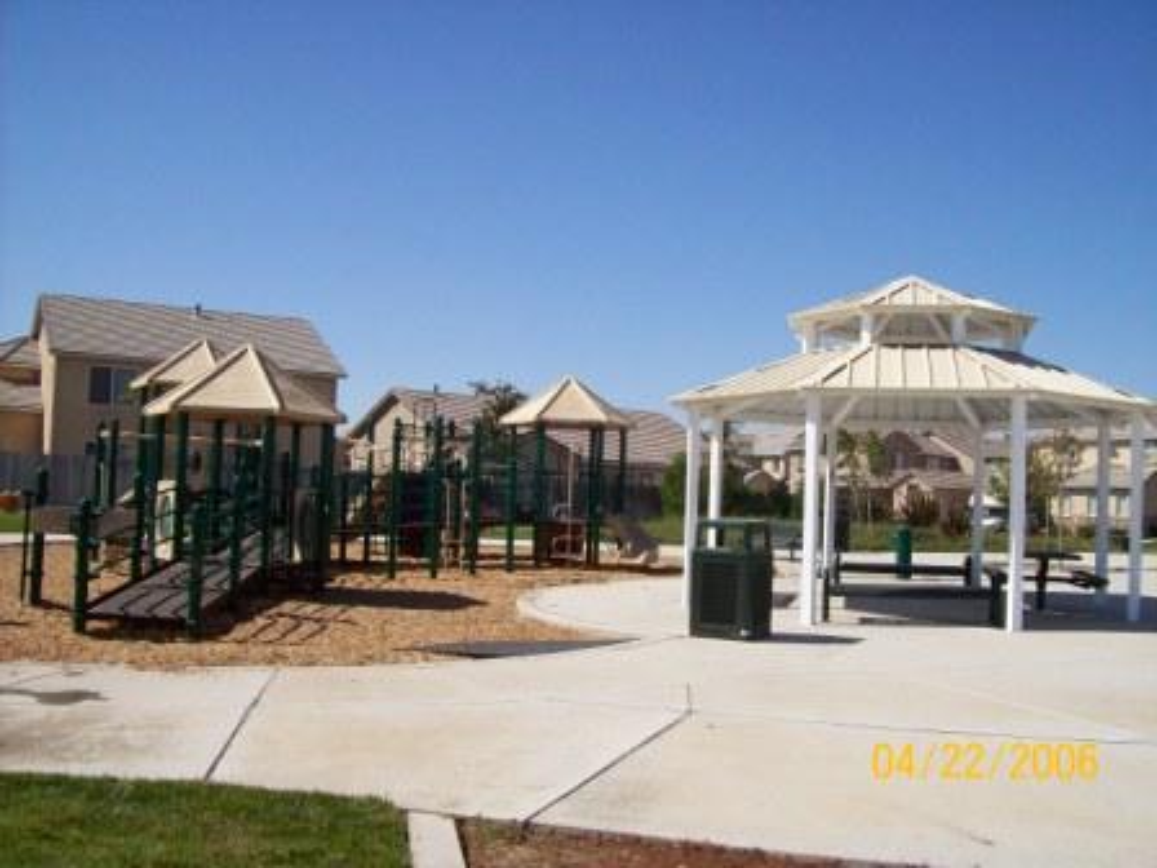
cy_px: 434
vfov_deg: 39.7
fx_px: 1203
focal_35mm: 36
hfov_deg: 51.4
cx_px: 578
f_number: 4.8
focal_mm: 6
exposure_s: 1/900
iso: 80
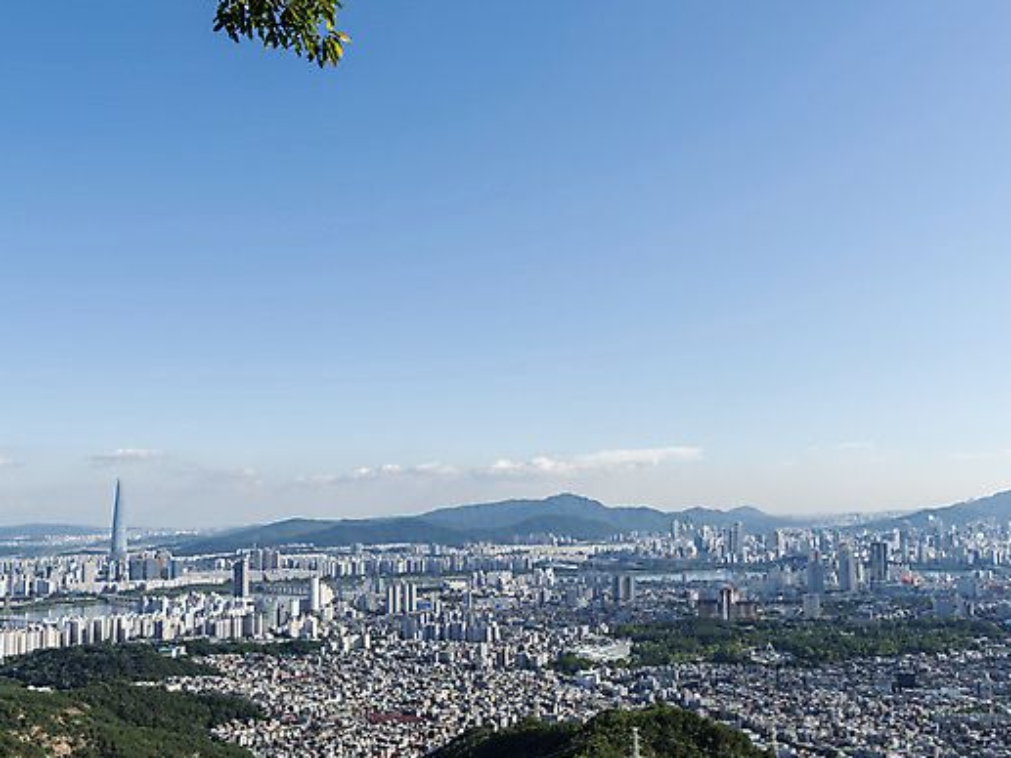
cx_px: 549
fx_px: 1139
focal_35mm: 39
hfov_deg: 47.8
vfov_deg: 36.8
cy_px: 387
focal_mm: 35
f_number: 8
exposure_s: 1/800
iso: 250
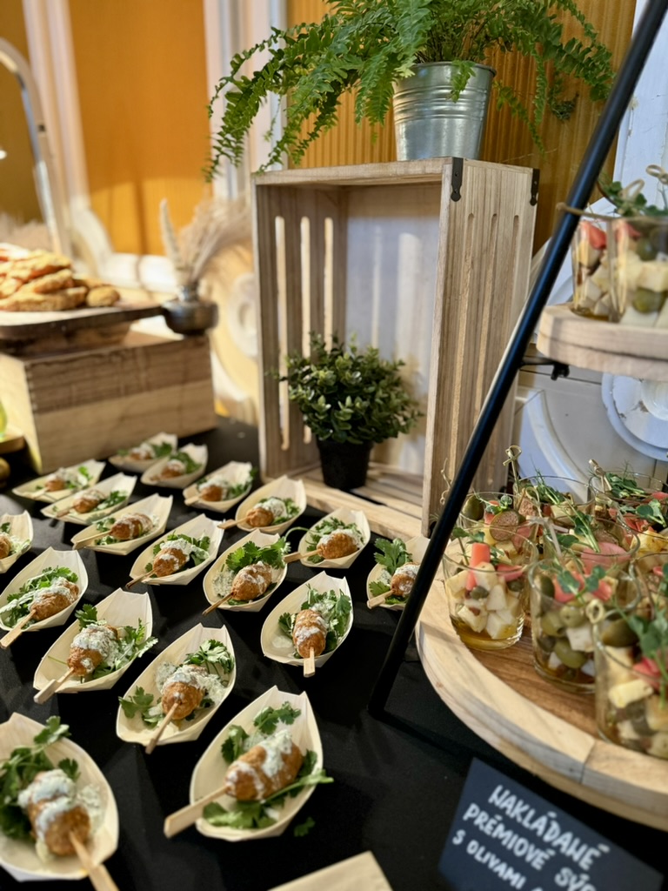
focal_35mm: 24
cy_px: 446
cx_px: 334
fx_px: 618
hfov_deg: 56.8
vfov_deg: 71.6
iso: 320
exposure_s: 1/50
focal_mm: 6.76
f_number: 1.78
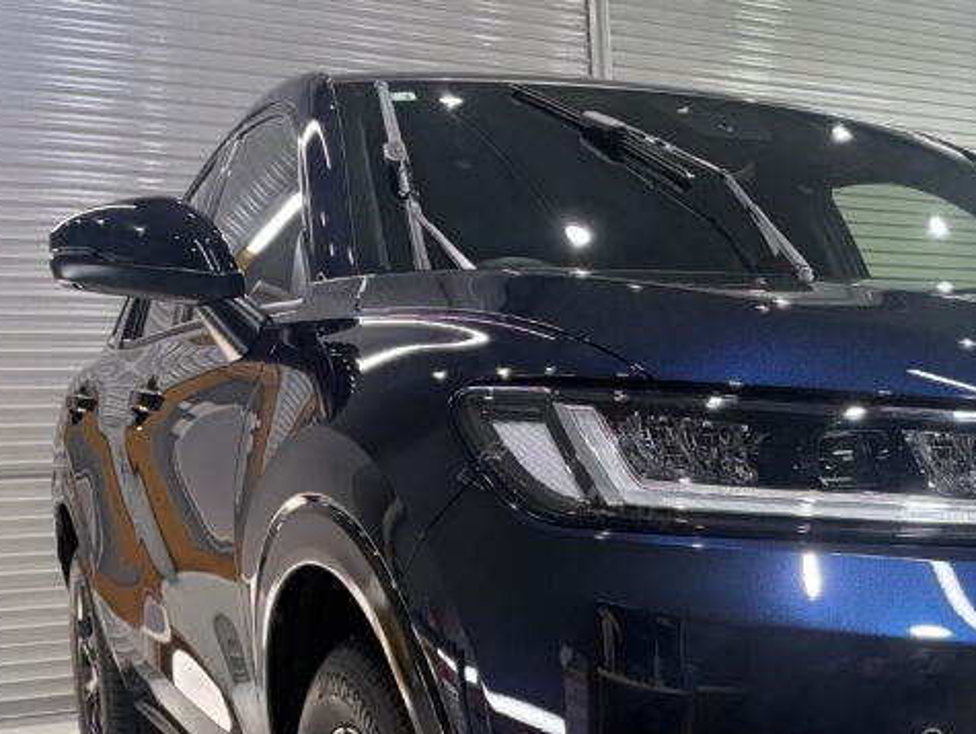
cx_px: 923
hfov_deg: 32.2
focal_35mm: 56
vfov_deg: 25.4
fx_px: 1580
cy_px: 656
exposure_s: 1/120
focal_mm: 5.96
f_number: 1.6
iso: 125
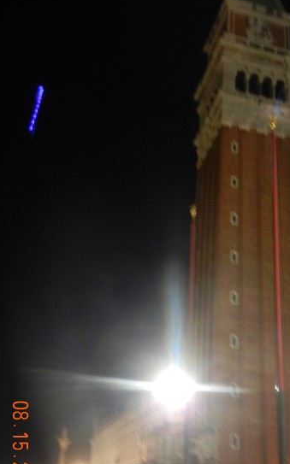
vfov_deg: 44.2
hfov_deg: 28.2
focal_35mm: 45
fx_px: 570
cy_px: 274
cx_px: 216
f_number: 3.5
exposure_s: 1
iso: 400
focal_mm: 5.4
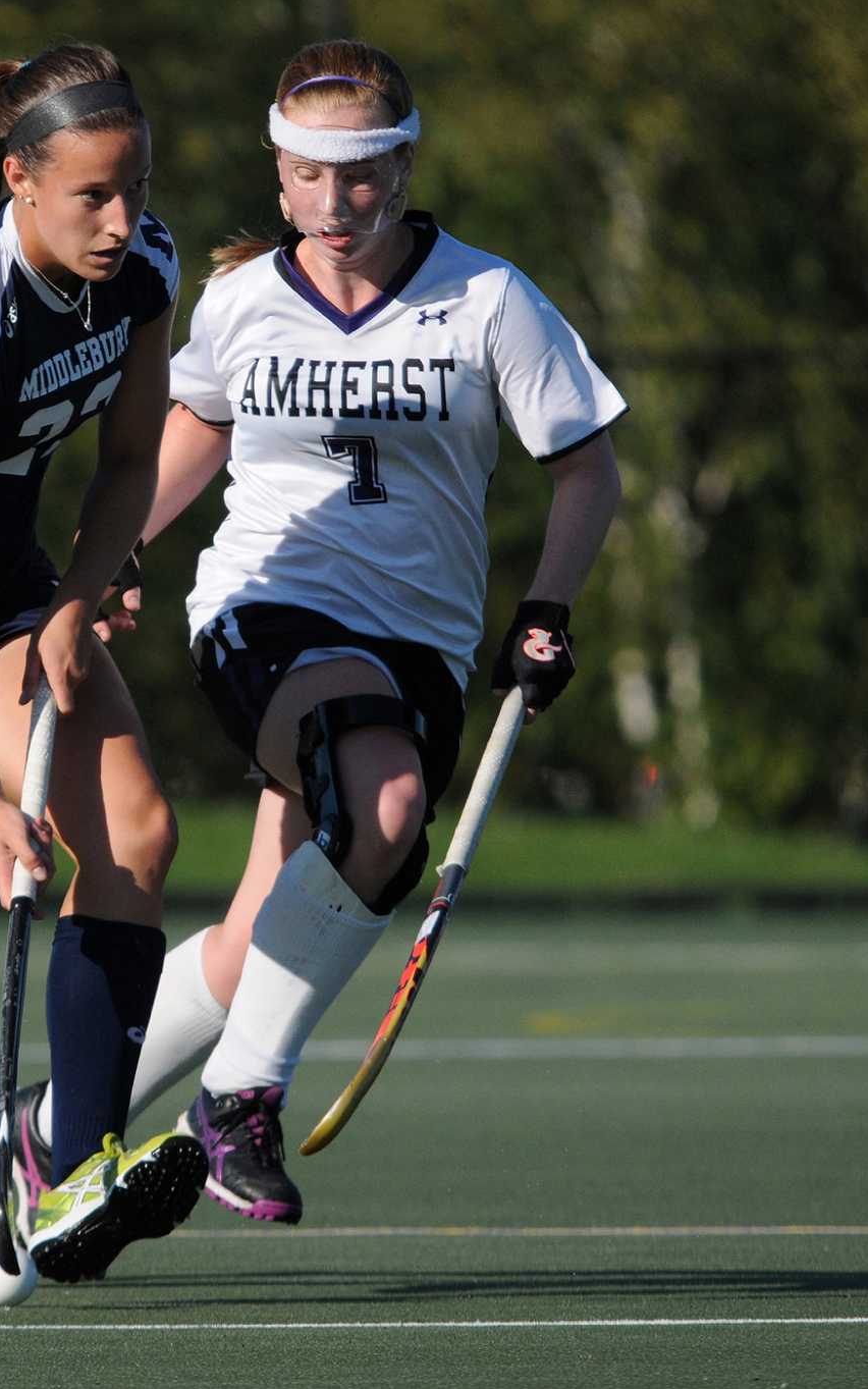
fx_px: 28687
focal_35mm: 758
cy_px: 694
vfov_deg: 2.8
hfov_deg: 1.7
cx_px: 96
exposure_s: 1/3200
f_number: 6.3
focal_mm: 330
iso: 500
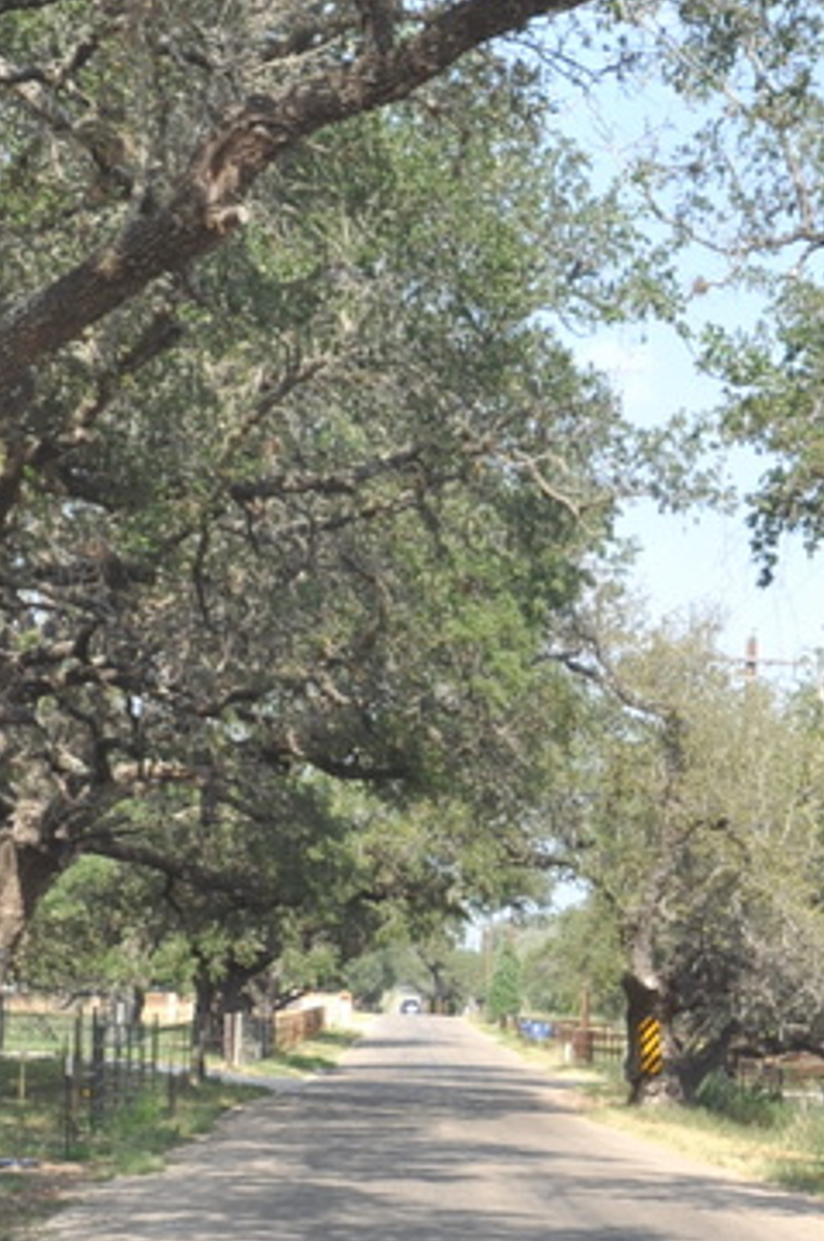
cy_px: 1069
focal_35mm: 108
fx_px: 3718
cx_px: 598
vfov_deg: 18.7
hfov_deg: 12.6
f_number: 9
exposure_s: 1/320
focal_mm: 24
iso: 200
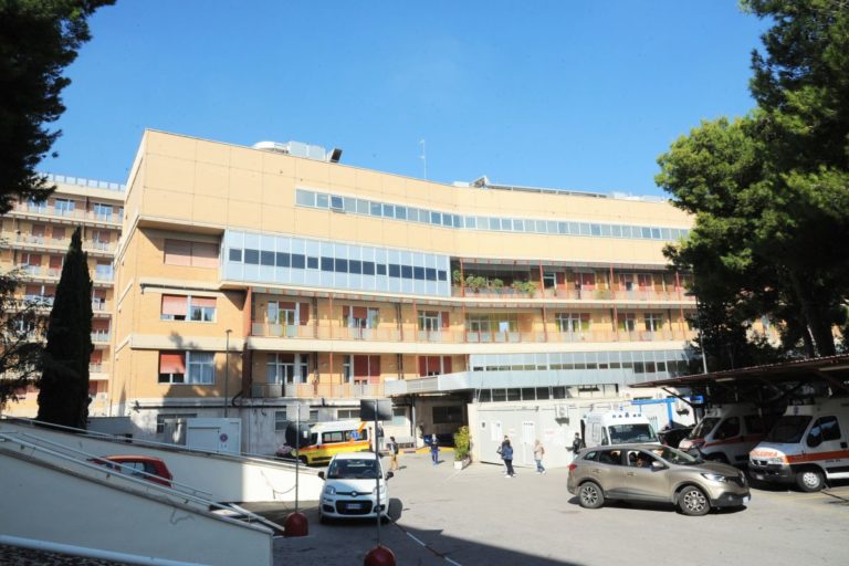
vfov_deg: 53.1
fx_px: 566
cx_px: 424
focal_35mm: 24
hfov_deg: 73.7
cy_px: 283
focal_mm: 24
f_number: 18
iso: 640
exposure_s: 1/250
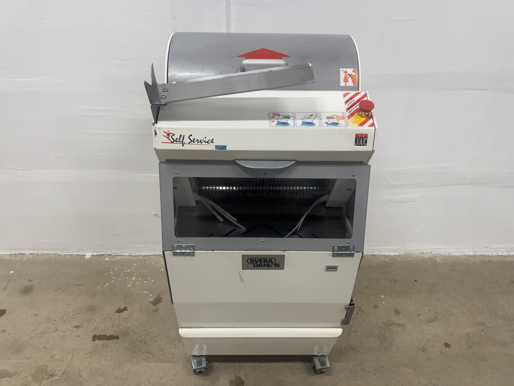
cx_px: 257
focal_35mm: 24
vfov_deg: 56.8
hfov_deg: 71.6
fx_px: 356
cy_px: 193
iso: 125
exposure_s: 1/100
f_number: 1.78
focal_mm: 6.76
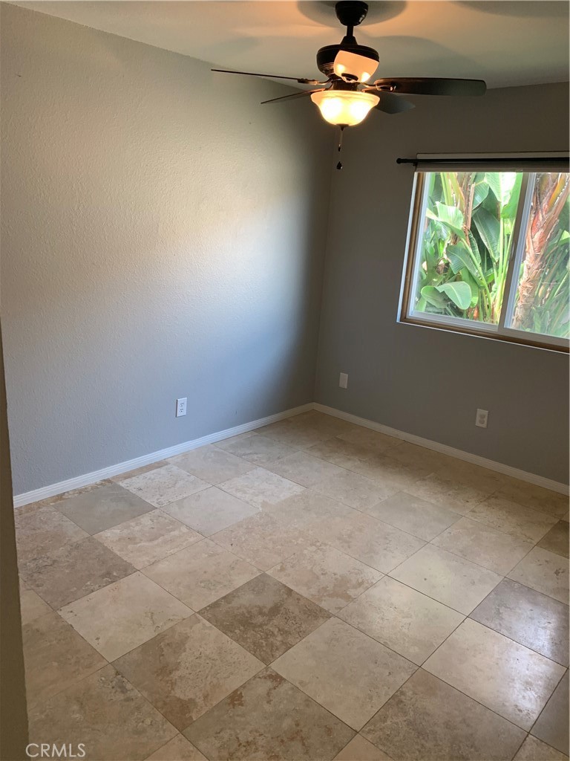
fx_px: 571
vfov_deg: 67.3
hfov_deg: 53.1
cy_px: 380
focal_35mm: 26
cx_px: 285
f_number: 1.8
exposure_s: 1/60
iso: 80
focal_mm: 4.25
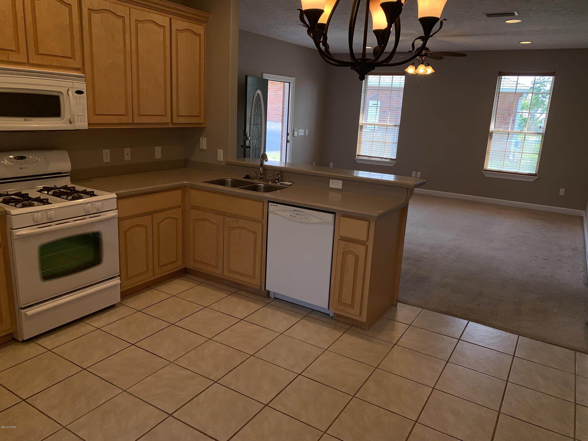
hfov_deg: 67.3
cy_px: 220
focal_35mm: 26
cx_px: 294
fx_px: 442
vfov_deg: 53.1
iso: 25
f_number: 1.8
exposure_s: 1/197
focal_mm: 4.25
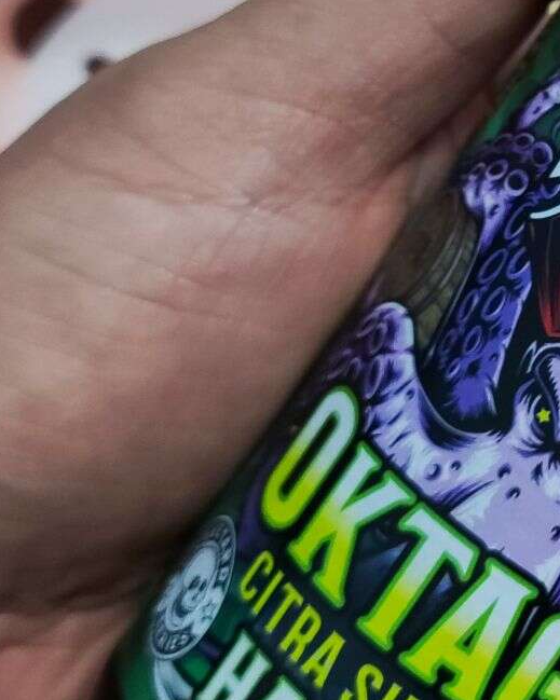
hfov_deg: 18.4
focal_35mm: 77
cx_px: 752
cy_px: 204
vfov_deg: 24.6
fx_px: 1596
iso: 374
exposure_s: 1/50
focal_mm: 4.71
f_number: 1.79
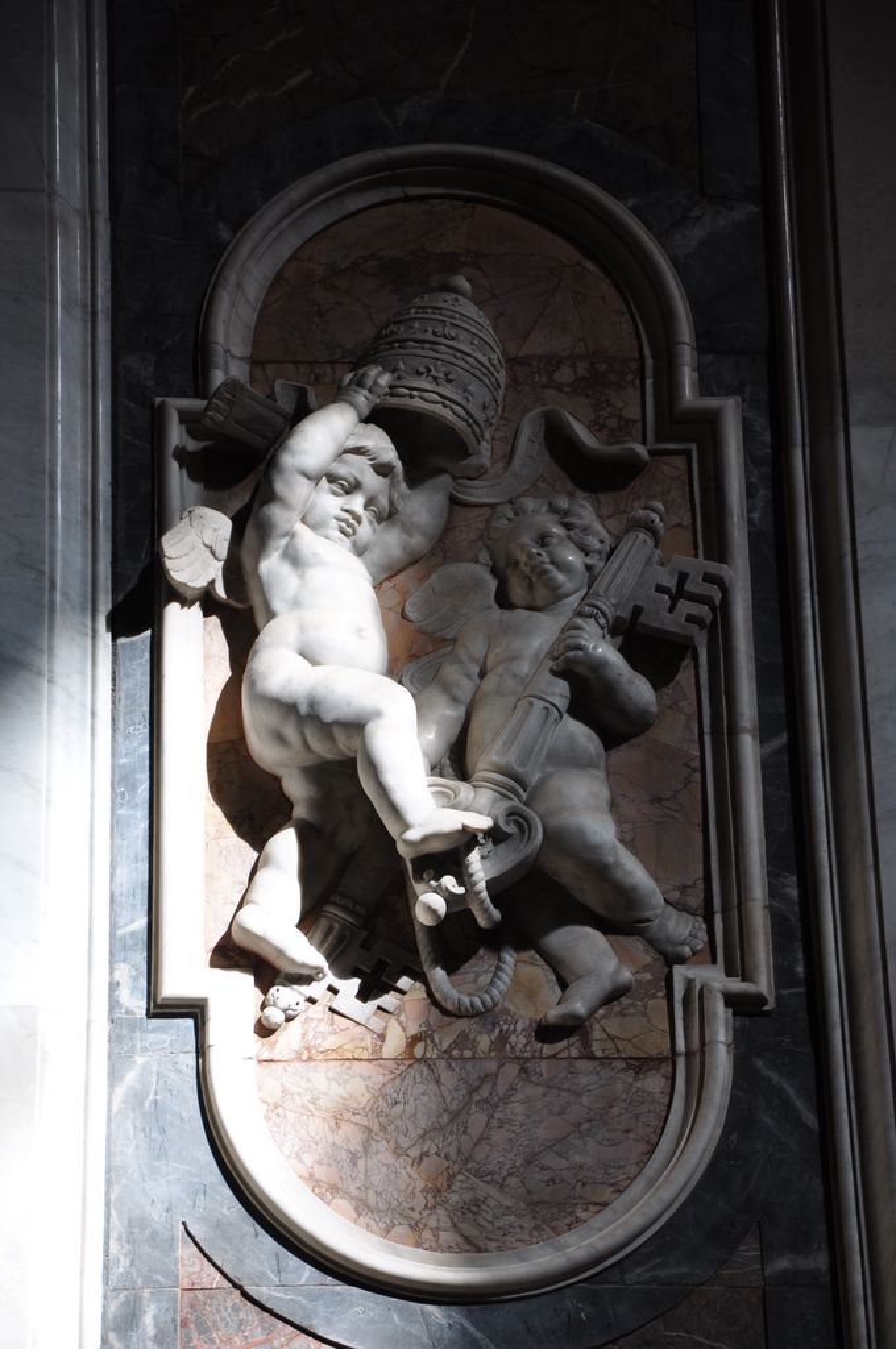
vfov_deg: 13.1
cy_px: 674
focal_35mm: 158
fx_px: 5896
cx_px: 448
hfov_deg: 8.7
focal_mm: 105
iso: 400
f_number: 8
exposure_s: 1/60
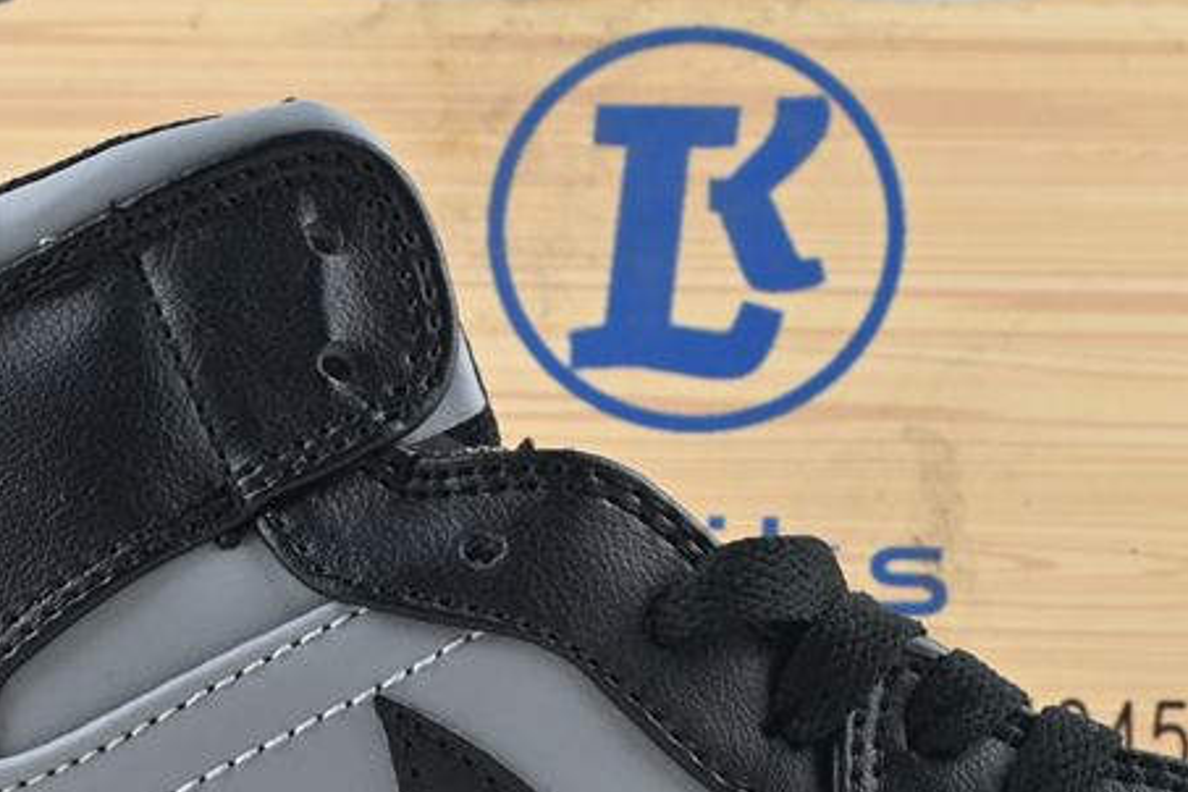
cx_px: 705
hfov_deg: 17.7
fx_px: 3805
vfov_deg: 11.7
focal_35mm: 115
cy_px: 813
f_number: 10
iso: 100
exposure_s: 1/10
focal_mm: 29
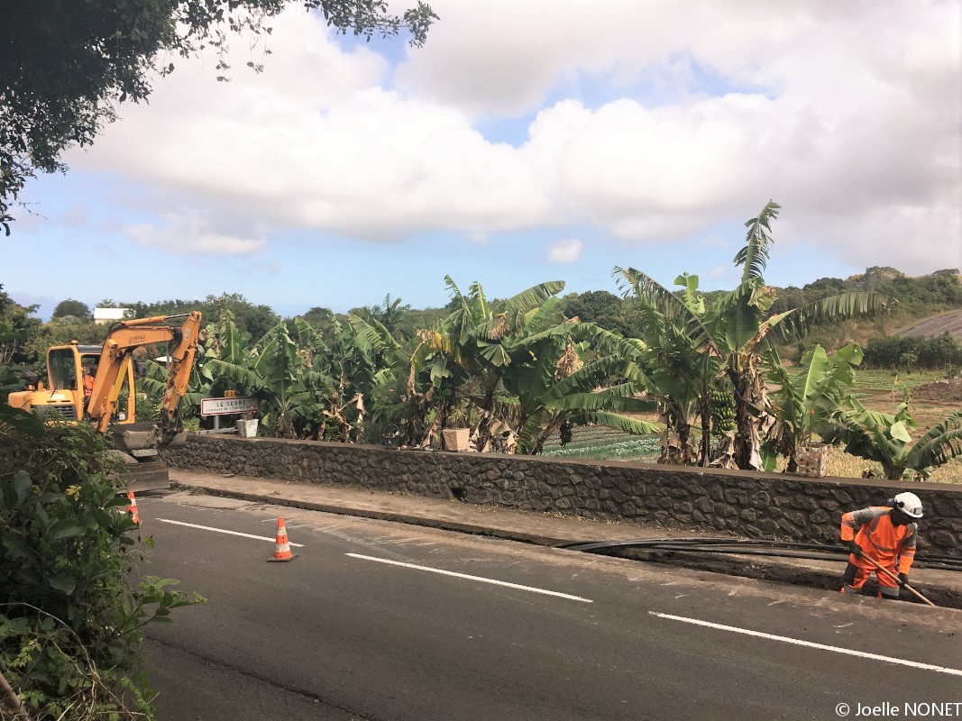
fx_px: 806
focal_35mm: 29
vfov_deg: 48.2
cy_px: 360
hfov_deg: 61.7
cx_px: 481
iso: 25
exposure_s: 1/1603
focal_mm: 4.15
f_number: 2.2
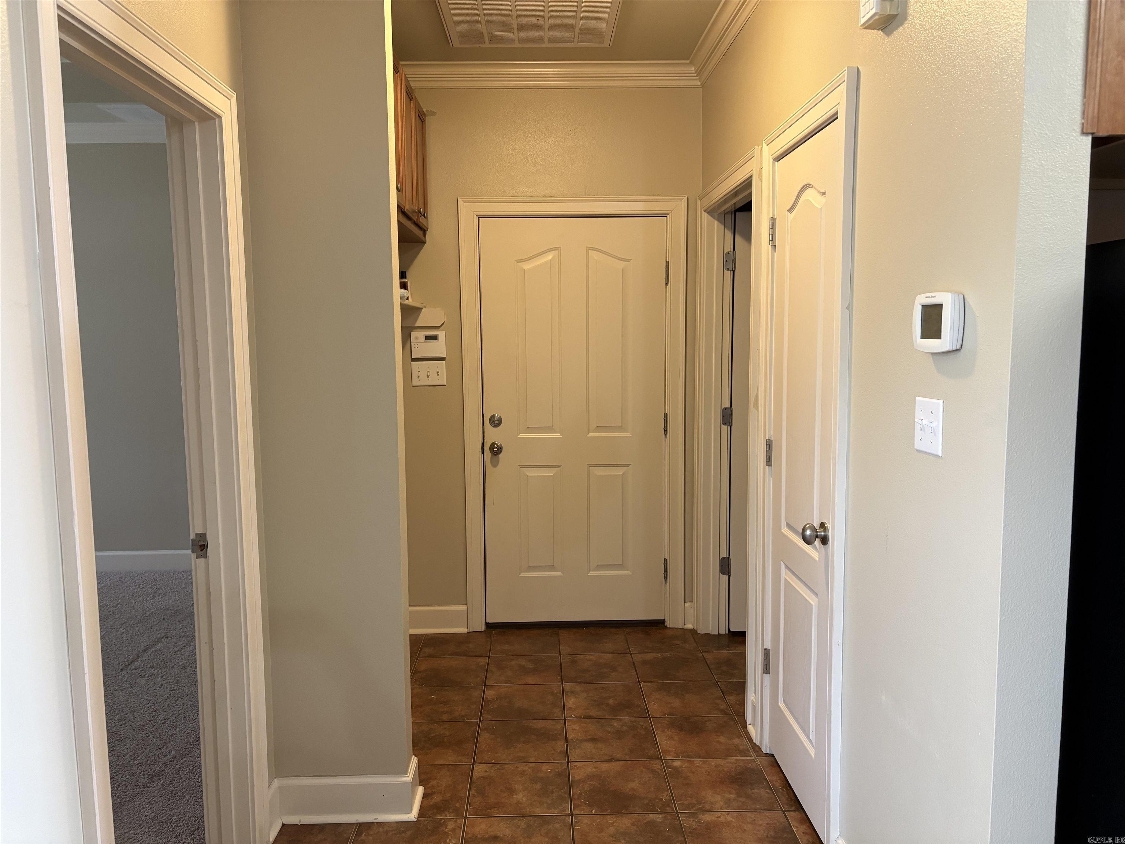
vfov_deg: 53.1
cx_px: 562
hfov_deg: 67.3
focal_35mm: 26
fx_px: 845
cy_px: 422
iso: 250
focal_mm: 5.96
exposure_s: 1/60
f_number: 1.6
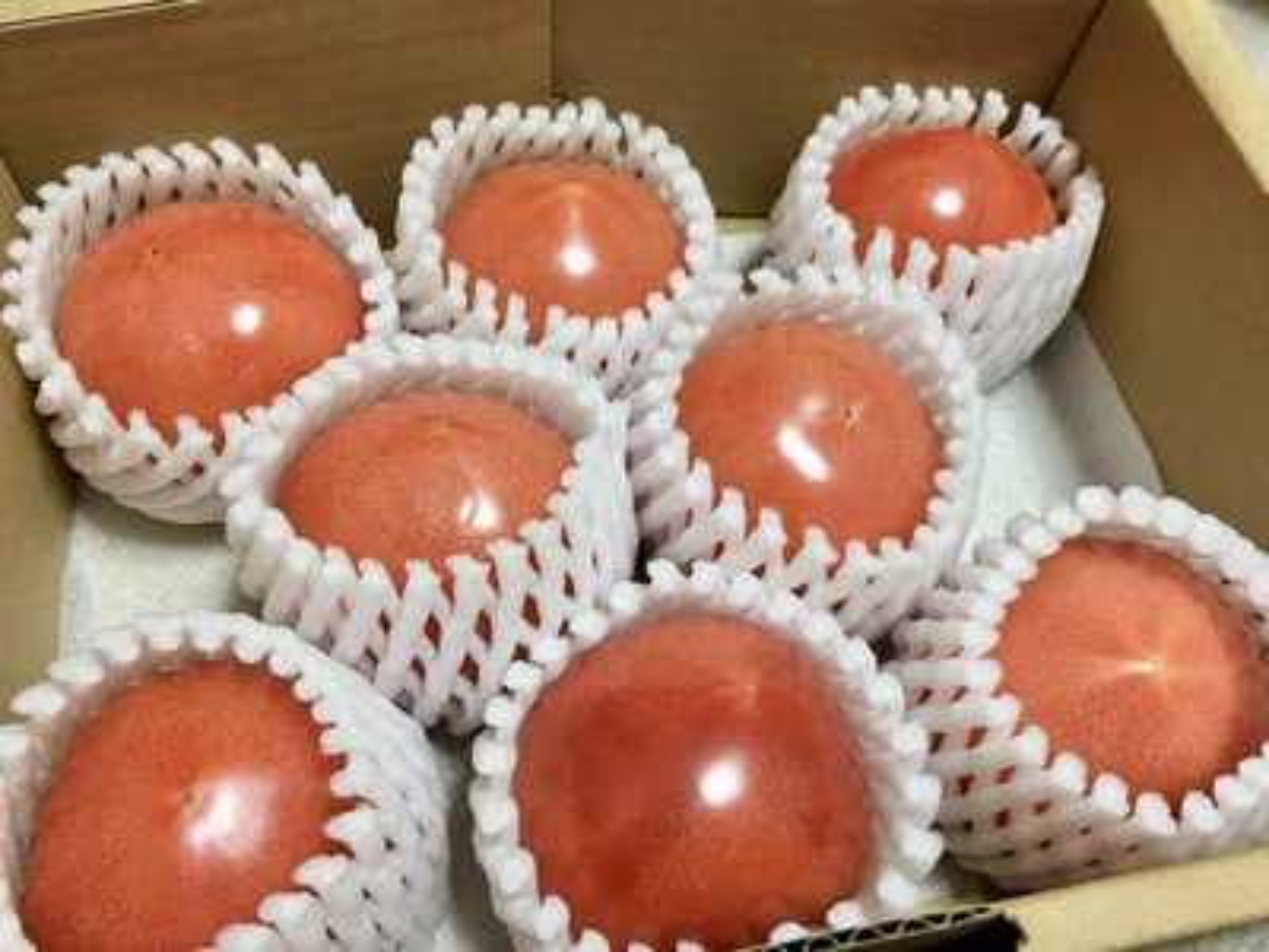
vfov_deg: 48.2
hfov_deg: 61.7
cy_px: 476
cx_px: 634
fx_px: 1063
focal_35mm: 29
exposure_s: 1/30
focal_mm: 4.15
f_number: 2.2
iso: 100
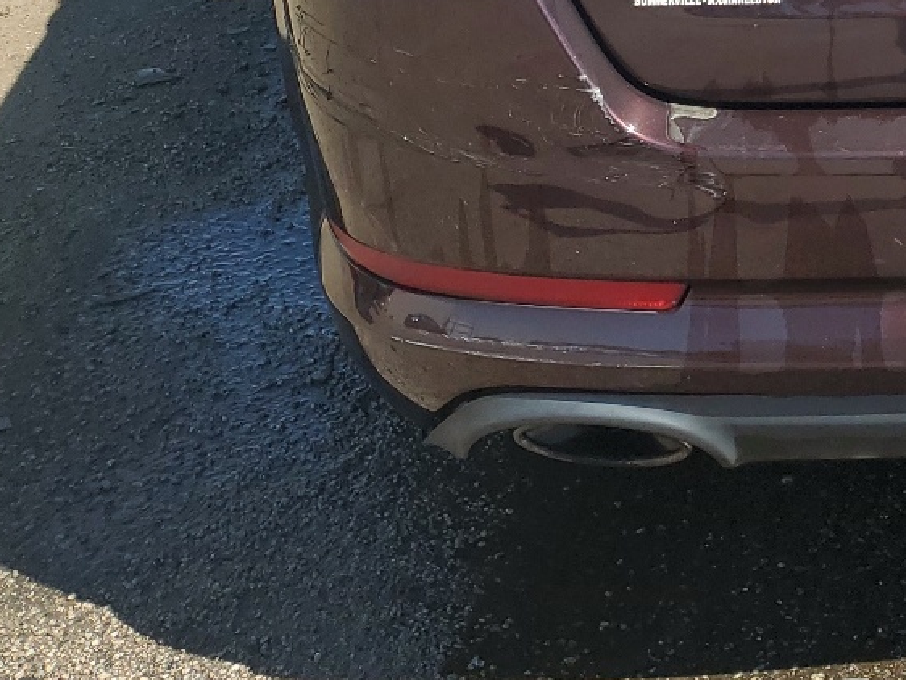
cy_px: -208
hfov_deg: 23.4
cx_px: 1169
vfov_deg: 18.5
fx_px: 1938
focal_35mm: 74
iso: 50
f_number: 1.5
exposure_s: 1/2000
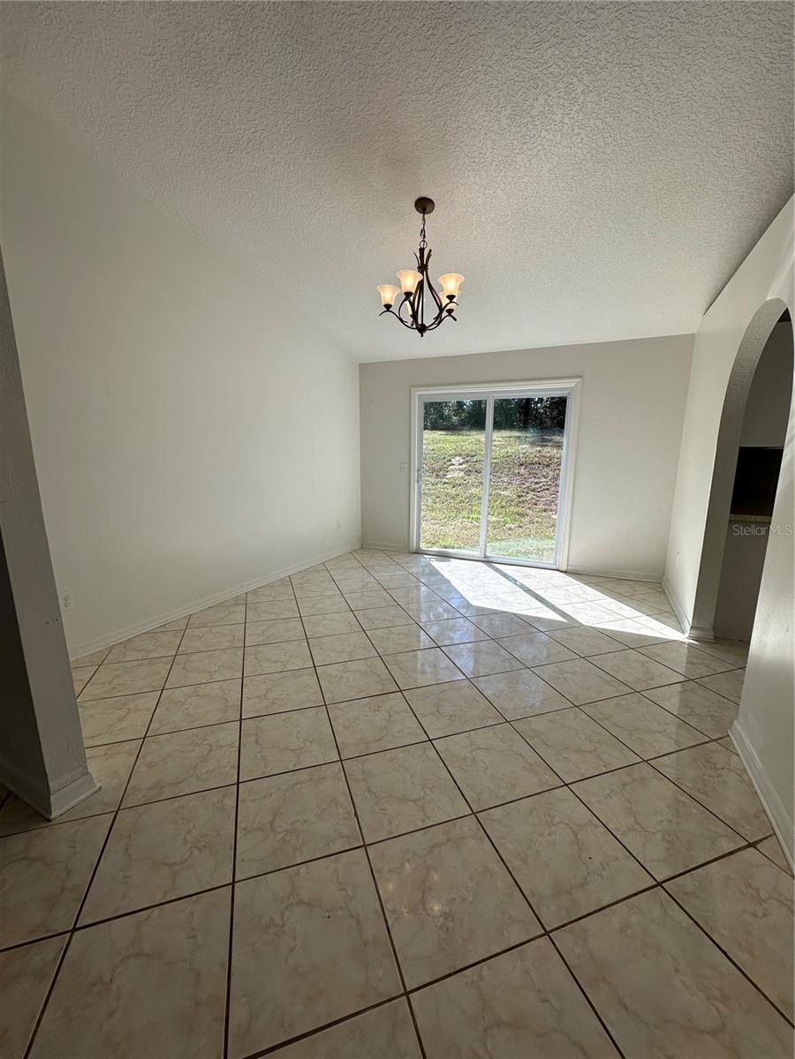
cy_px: 530
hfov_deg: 85.7
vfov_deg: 102.1
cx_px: 398
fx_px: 429
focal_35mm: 14
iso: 40
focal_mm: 2.22
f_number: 2.2
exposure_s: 1/461
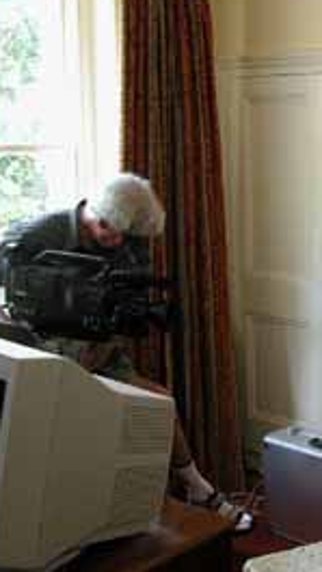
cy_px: 294
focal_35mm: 56
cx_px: 374
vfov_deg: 37.2
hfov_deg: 20.2
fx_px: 850
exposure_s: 1/18.5
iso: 100
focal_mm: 8.9
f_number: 2.8
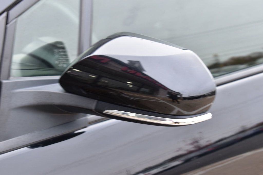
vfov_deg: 16.5
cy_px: 88
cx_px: 132
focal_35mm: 82
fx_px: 602
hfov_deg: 24.6
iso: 400
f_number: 7.1
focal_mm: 55
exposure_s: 1/25
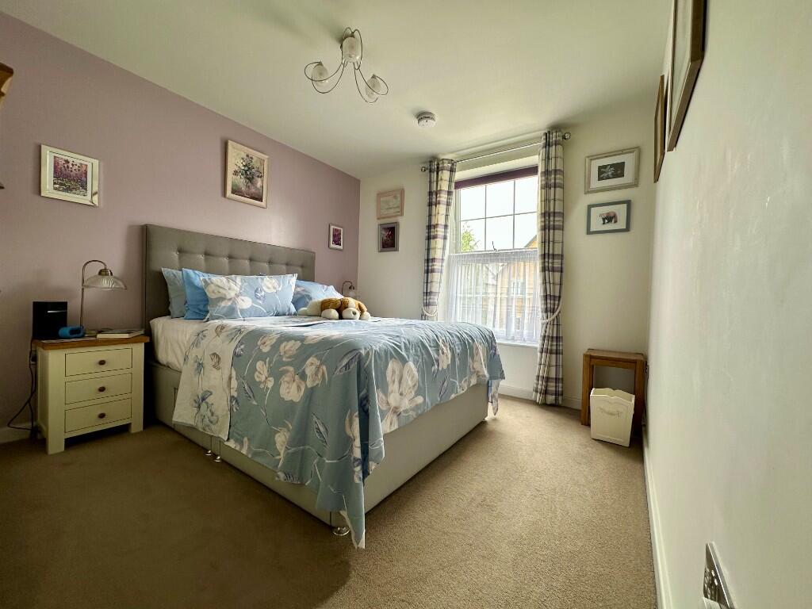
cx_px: 406
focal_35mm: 14
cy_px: 304
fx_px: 328
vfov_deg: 85.7
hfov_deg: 102.1
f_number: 2.2
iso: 64
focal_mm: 2.22
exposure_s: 1/99
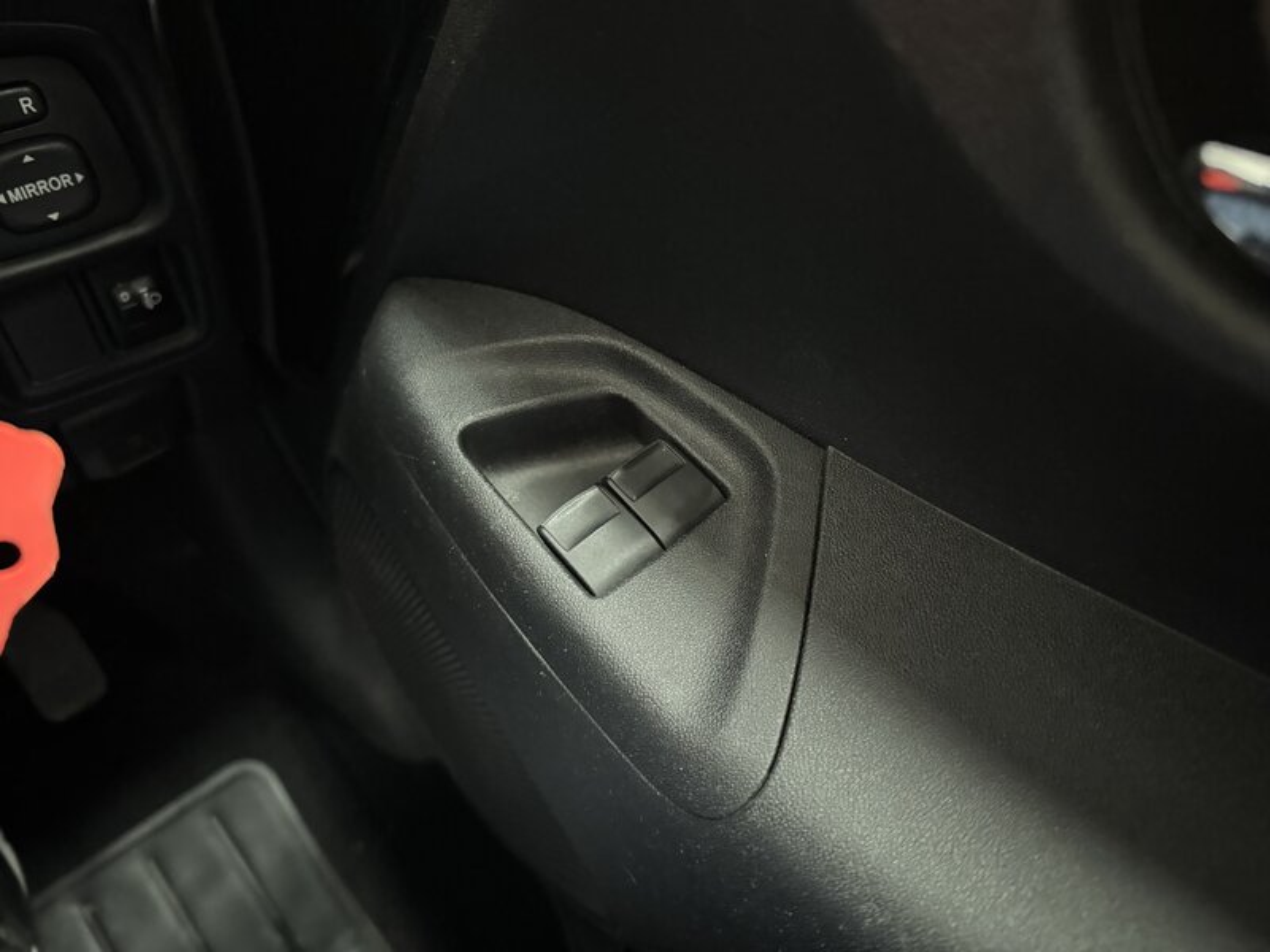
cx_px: 635
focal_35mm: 24
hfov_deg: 71.6
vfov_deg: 56.8
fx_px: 881
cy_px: 476
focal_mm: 6.76
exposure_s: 1/17
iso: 5000
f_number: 1.78
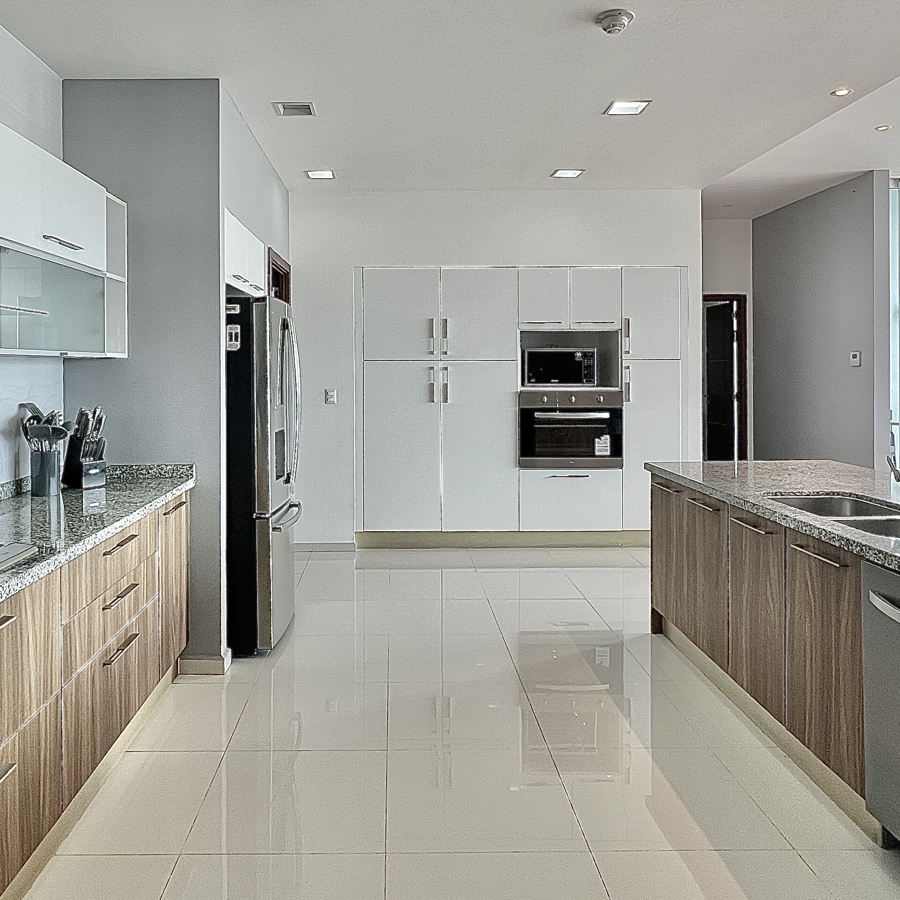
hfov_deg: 64.8
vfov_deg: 64.6
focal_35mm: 24
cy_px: 376
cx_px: 398
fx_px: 706
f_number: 1.8
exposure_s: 1/99
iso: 50
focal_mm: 1.57
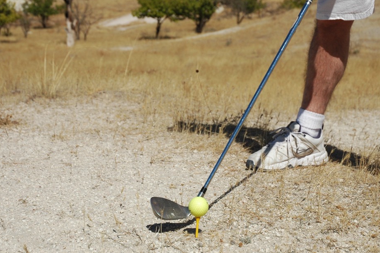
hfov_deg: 27.3
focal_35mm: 74
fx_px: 781
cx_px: 209
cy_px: 123
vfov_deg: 18.4
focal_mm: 38
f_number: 6.3
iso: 400
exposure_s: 1/1000
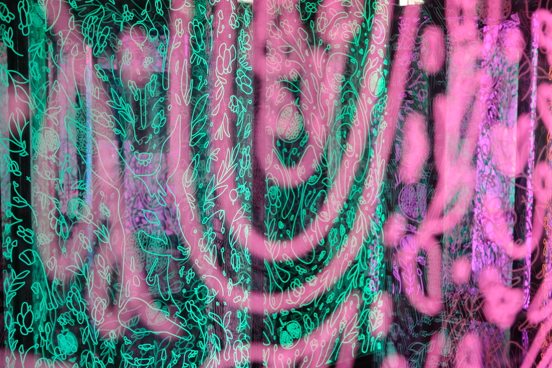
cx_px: 276
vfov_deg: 25.1
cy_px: 184
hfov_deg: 36.9
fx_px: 828
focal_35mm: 54
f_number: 2.8
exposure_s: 1/105
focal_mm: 36.1
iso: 500
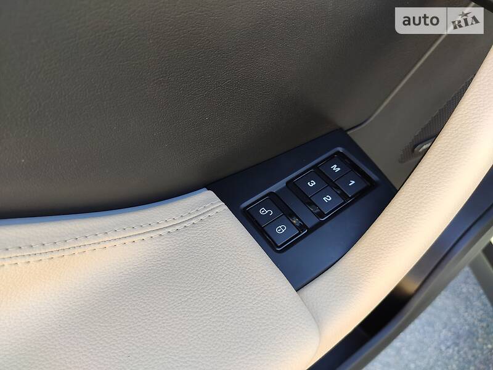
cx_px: 246
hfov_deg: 67.3
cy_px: 185
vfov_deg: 53.1
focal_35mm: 26
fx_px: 370
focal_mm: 4.8
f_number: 1.8
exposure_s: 1/120
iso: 175
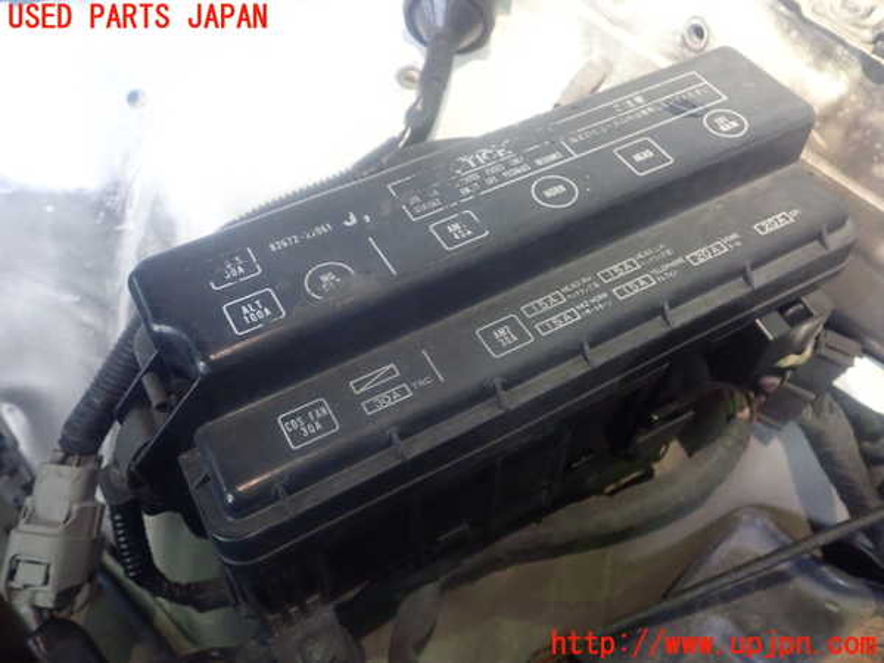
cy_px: 332
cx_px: 442
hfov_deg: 60.0
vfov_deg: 46.8
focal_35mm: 30
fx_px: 766
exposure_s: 1/30
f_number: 2.3
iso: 800
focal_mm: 5.5
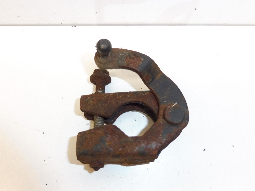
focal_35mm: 28
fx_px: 206
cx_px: 124
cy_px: 105
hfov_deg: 63.4
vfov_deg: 49.7
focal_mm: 4.3
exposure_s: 1/60
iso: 200
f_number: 3.5
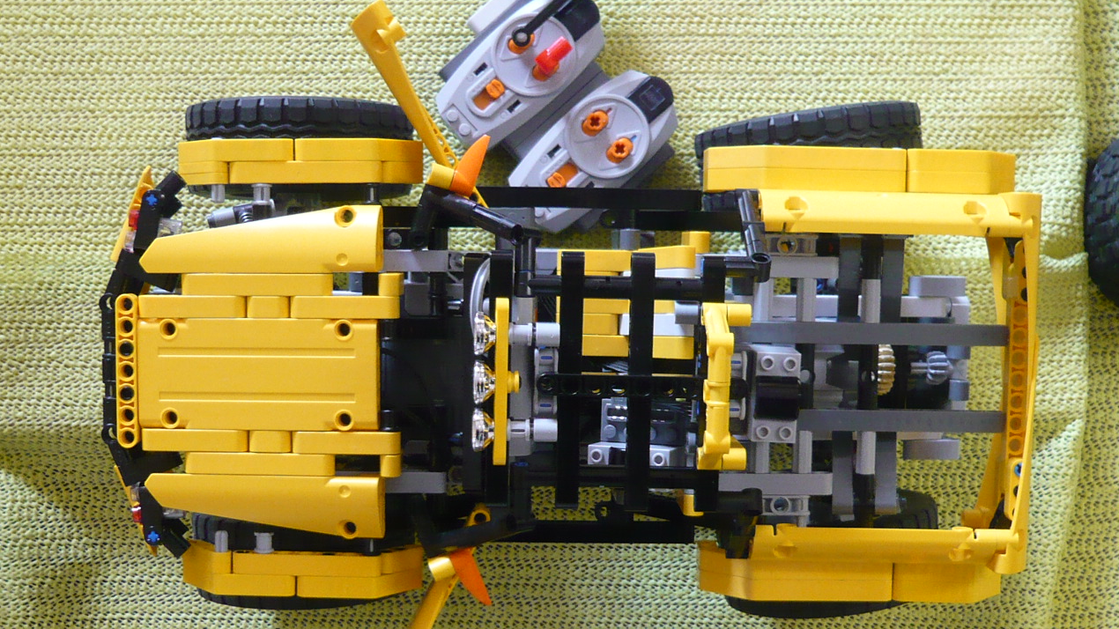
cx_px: 557
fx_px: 1661
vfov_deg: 21.4
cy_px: 411
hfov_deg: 37.2
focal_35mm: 56
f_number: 3.1
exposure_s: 1/15
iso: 200
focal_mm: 5.5
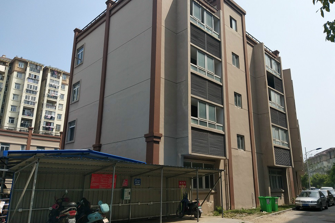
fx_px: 261
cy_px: 112
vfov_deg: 46.4
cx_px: 173
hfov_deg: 65.5
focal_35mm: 28
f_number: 2
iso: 64
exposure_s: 1/1464
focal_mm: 3.88
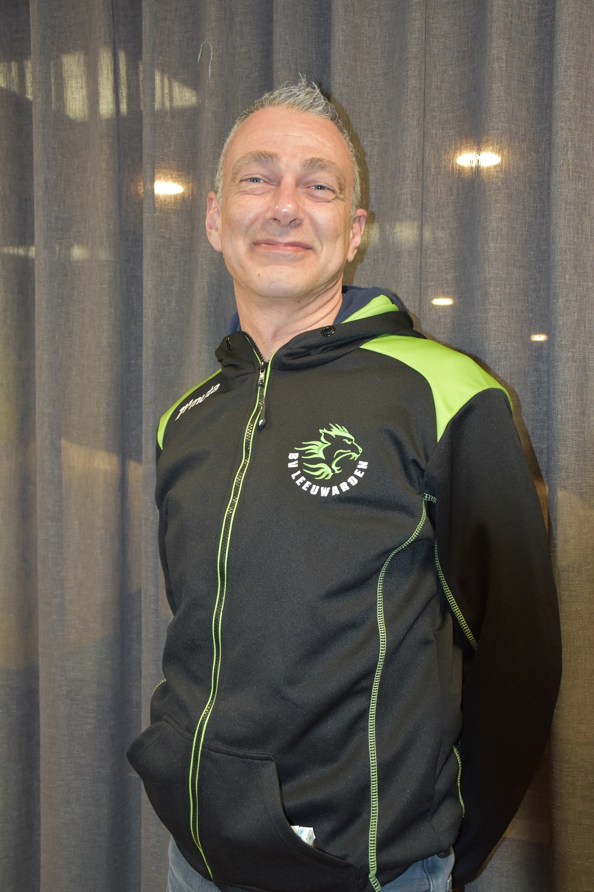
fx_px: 1002
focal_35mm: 40
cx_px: 297
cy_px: 446
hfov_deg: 33.0
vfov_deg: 47.9
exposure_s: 1/60
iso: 900
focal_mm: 27
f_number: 4
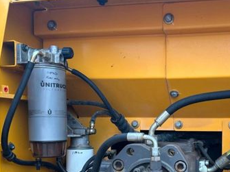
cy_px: 141
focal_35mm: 43
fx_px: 286
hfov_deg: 42.6
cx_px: 171
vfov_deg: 32.5
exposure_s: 1/259
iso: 80
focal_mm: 6.86
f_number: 1.78
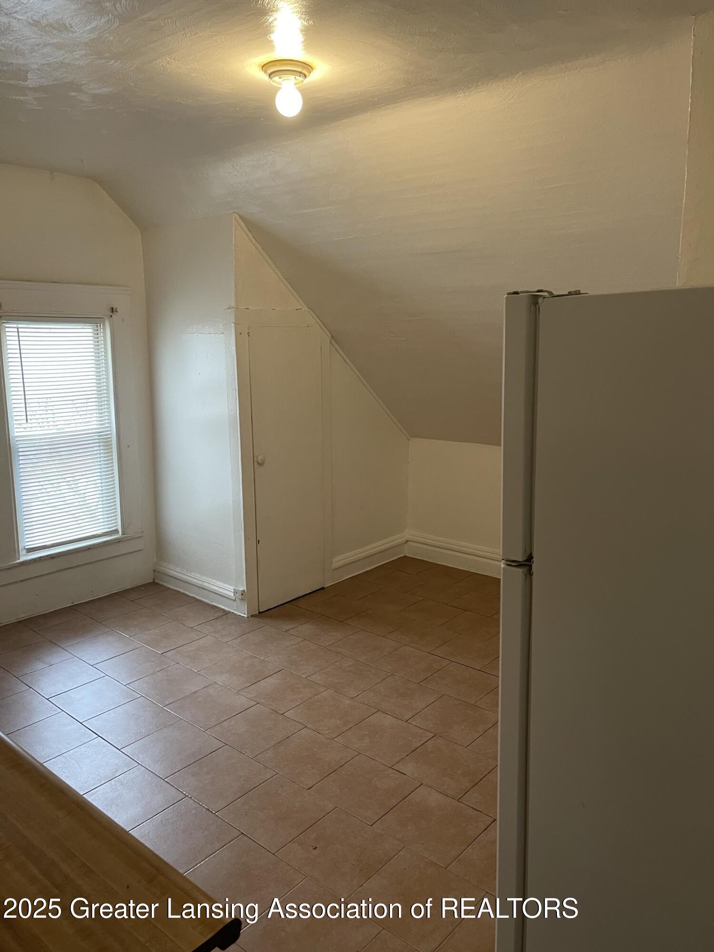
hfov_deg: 53.1
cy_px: 476
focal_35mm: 26
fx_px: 715
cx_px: 357
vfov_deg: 67.3
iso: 200
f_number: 1.6
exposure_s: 1/60
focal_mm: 5.1
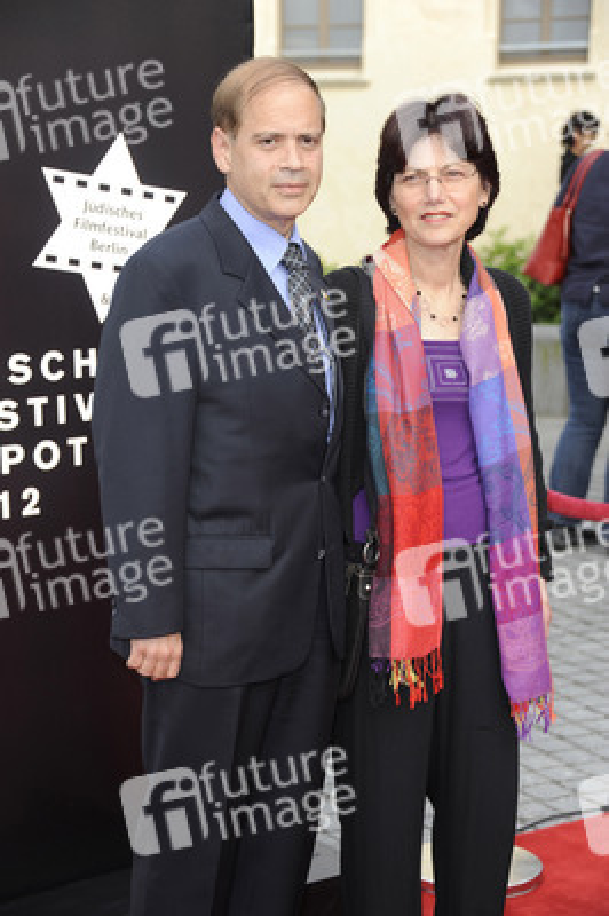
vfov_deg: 22.6
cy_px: 458
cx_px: 304
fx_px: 2288
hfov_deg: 15.2
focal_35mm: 90
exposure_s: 1/200
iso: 400
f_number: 5.6
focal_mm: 90
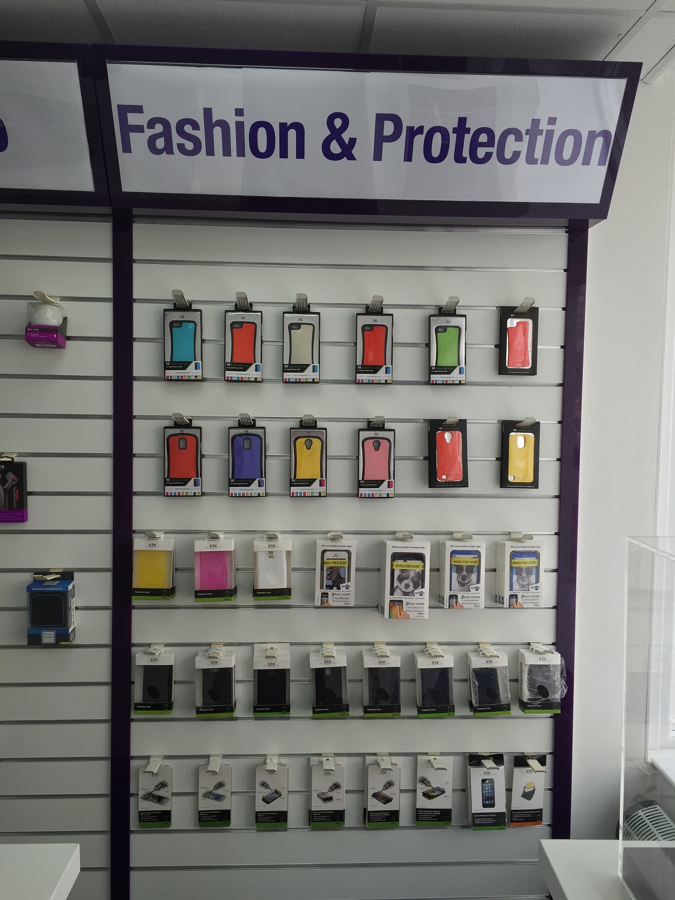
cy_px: 450
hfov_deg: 48.2
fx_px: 754
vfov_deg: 61.7
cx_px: 338
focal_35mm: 29
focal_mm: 4.15
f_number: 2.2
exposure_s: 1/260
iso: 32
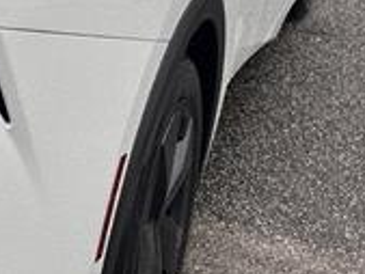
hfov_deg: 18.6
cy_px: 28
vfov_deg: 16.1
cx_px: -207
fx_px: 960
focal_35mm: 91
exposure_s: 1/762
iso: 80
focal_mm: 6.86
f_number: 1.78
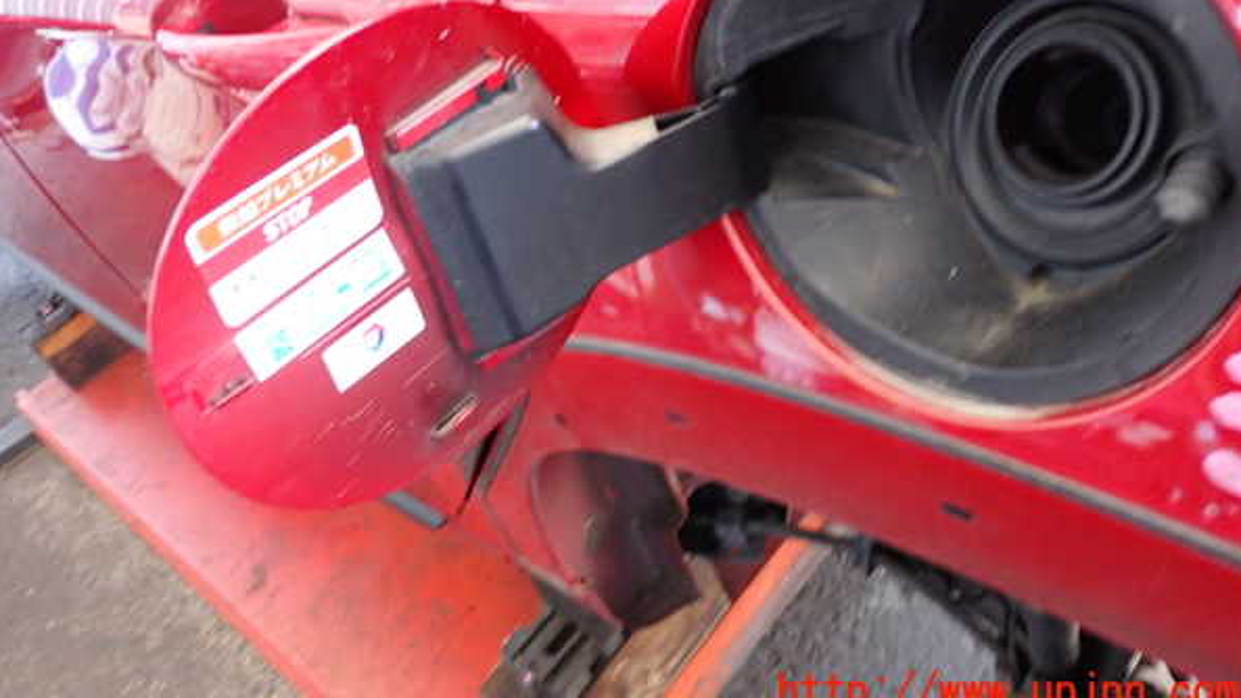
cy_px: 249
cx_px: 623
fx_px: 1086
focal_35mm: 33
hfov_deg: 59.5
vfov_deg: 35.4
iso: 320
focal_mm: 5.4
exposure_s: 1/30
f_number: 2.3
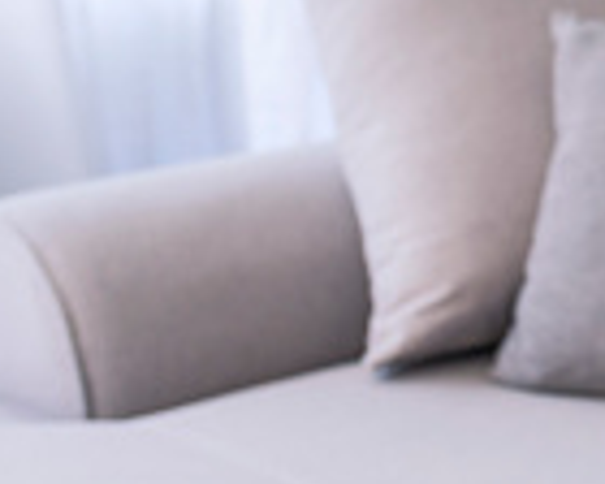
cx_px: 1011
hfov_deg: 14.6
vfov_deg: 12.9
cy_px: 67
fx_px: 2131
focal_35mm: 119
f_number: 2.8
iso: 400
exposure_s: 1/125
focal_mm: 35
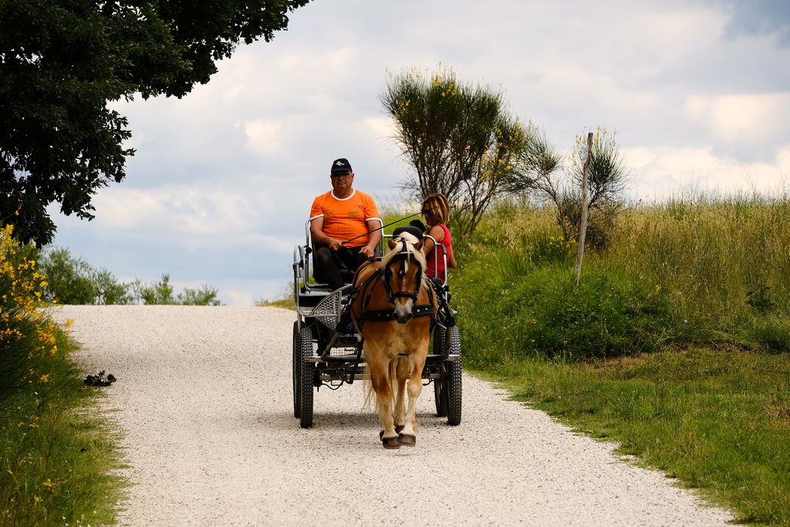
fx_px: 3819
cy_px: 264
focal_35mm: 174
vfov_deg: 7.9
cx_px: 395
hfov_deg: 11.8
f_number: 5.6
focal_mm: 115.9
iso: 200
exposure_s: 1/850
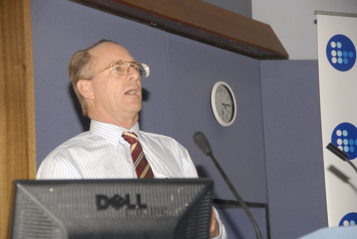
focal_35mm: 112
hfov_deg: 18.2
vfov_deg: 12.2
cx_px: 178
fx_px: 1117
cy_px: 120
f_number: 5
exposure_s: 1/60
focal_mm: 75
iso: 720
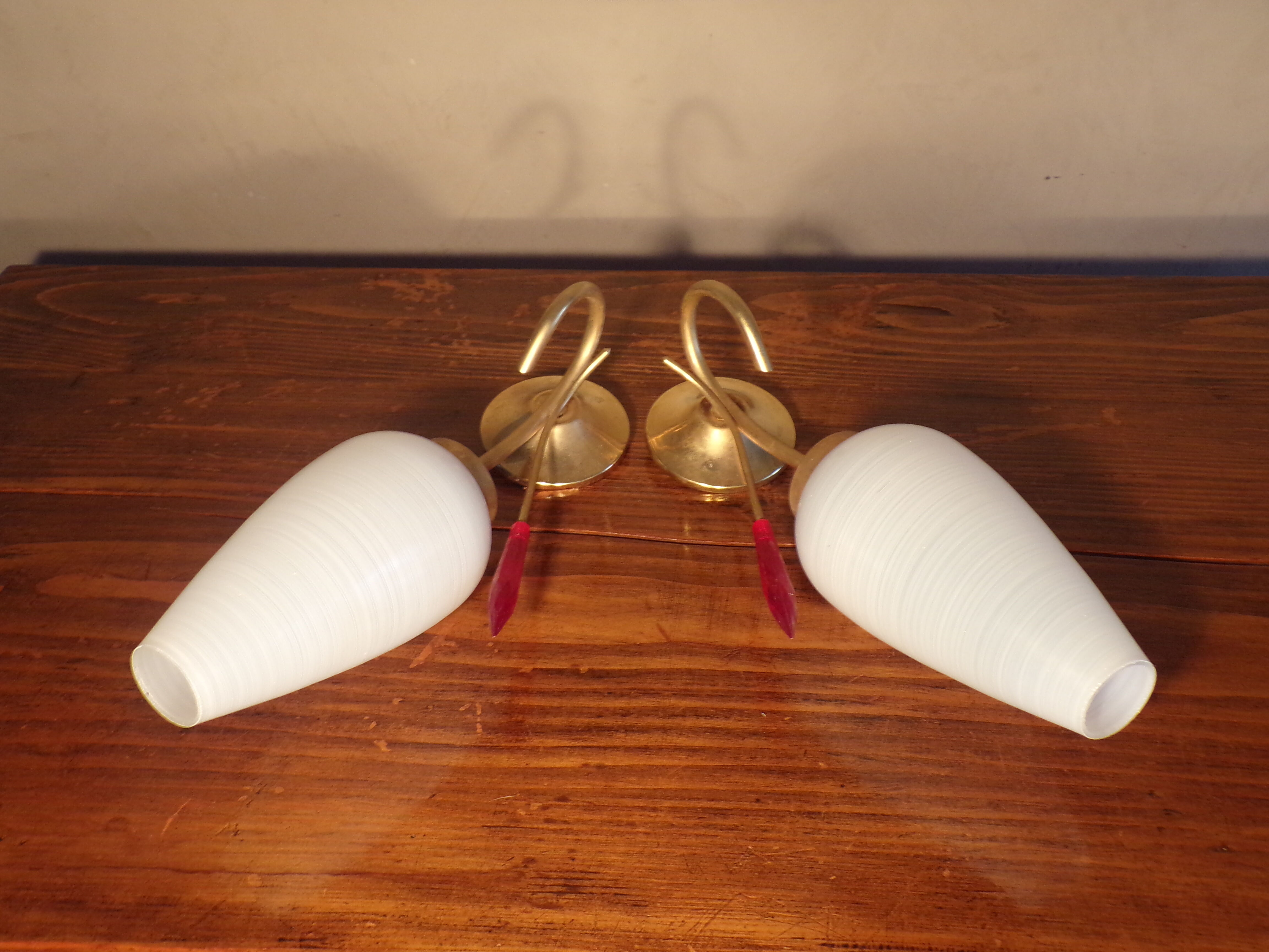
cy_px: 476
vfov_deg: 44.2
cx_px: 634
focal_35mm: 32
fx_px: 1173
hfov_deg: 56.8
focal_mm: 5.8
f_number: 3.2
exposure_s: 1/30
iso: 200
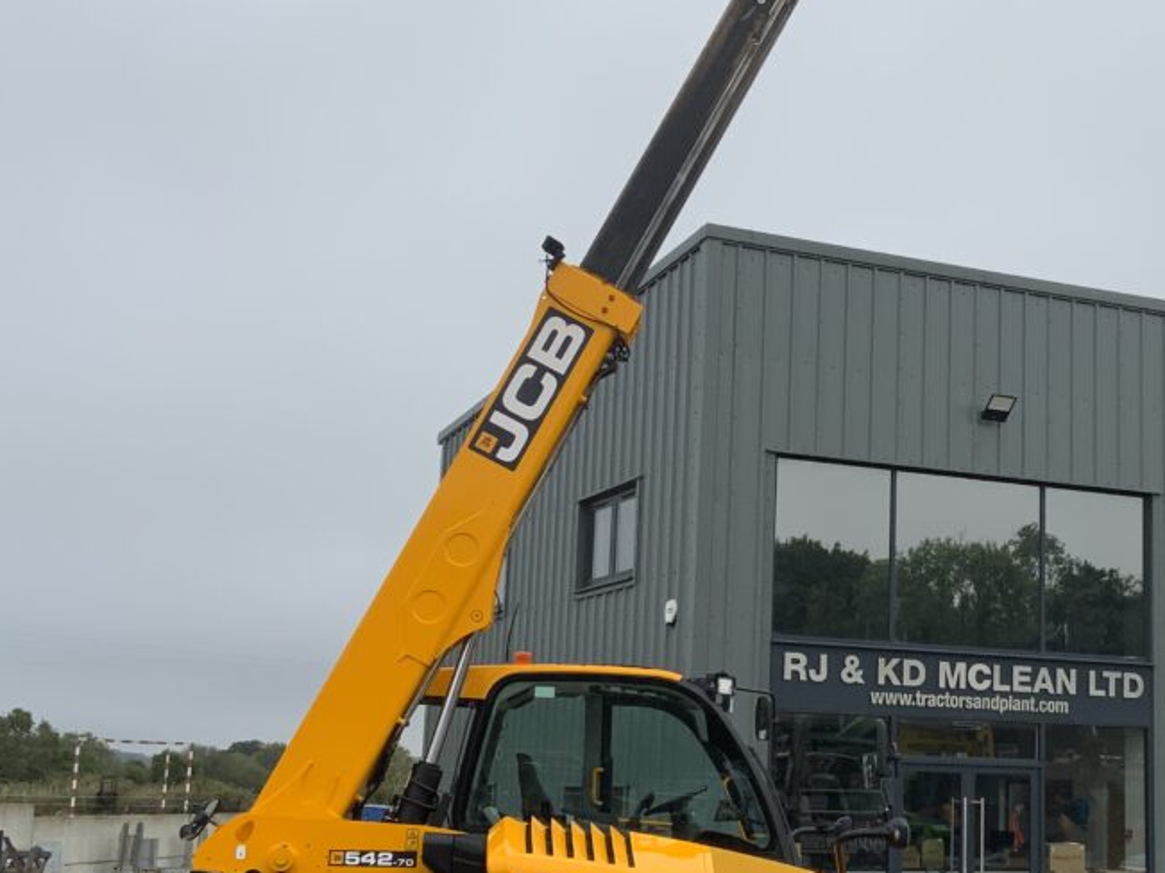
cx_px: 880
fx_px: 1918
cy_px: 481
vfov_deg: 25.6
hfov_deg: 33.1
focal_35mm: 57
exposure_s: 1/514
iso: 16
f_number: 1.8
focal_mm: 3
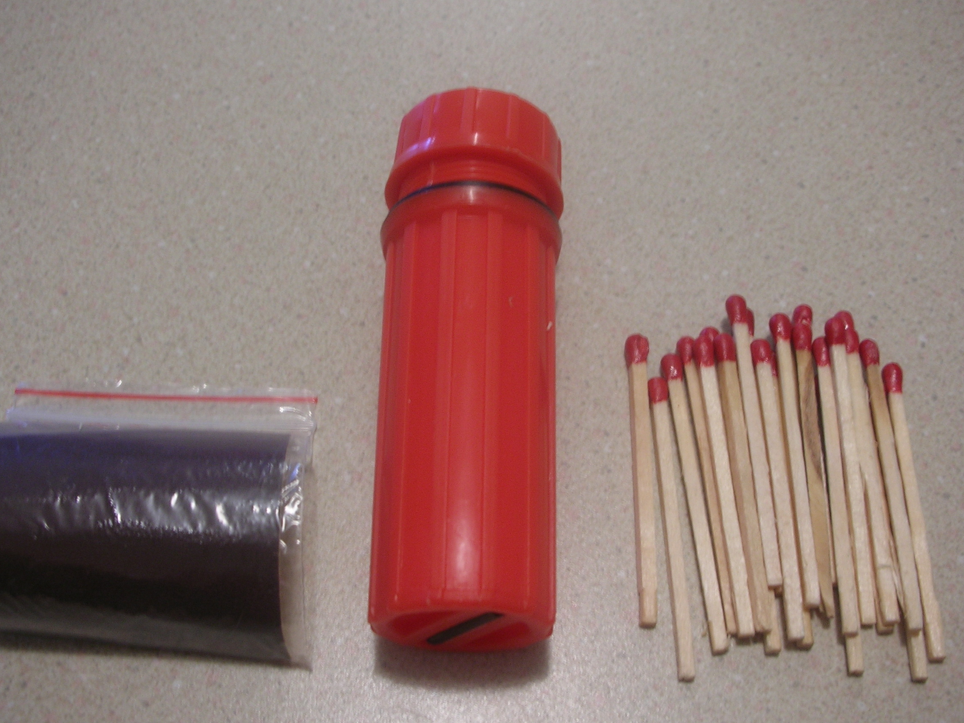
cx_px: 452
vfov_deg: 36.0
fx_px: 1114
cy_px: 360
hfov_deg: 46.8
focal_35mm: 40
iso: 50
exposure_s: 1/6.8
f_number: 3
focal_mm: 5.8
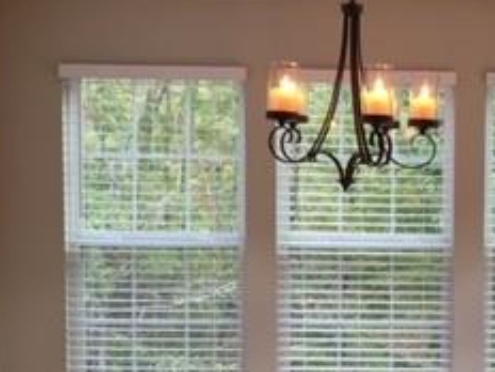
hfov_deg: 23.9
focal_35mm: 80
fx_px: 1144
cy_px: 261
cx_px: 420
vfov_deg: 18.4
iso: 32
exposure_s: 1/40
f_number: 2.2
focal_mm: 4.15
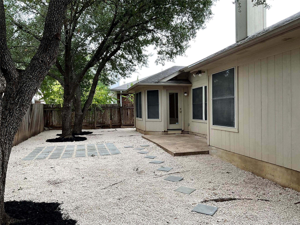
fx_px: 251
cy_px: 112
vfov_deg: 48.2
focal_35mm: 29
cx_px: 150
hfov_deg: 61.7
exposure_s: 1/120
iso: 32
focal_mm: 3
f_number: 1.8
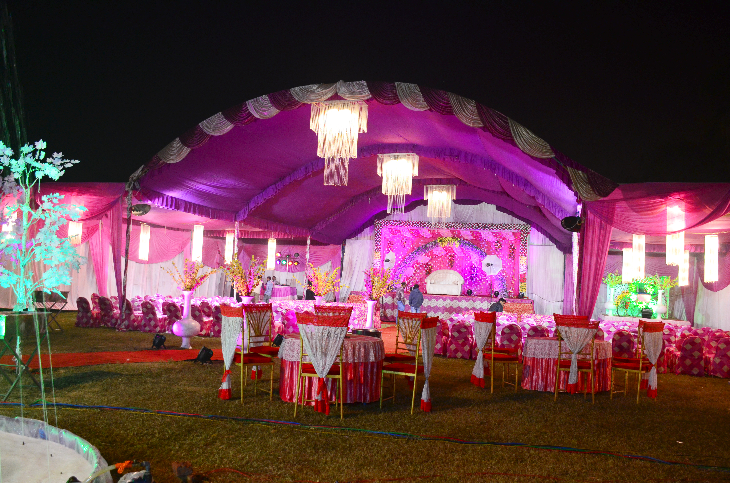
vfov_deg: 43.4
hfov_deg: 62.0
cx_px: 365
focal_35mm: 30
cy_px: 242
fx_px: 607
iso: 1250
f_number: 4.5
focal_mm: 20
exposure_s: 1/60
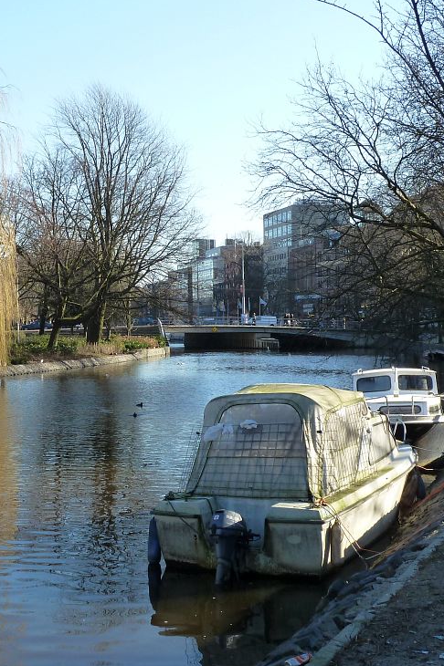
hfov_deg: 24.8
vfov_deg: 36.9
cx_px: 124
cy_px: 317
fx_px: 1000
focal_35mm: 54
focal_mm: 6.1
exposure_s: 1/200
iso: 125
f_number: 4
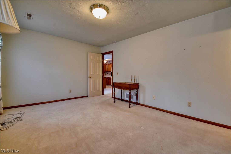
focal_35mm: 15
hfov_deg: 100.4
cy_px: 77
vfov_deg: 77.3
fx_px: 96
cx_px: 116
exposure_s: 1/60
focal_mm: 10
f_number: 7.1
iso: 400
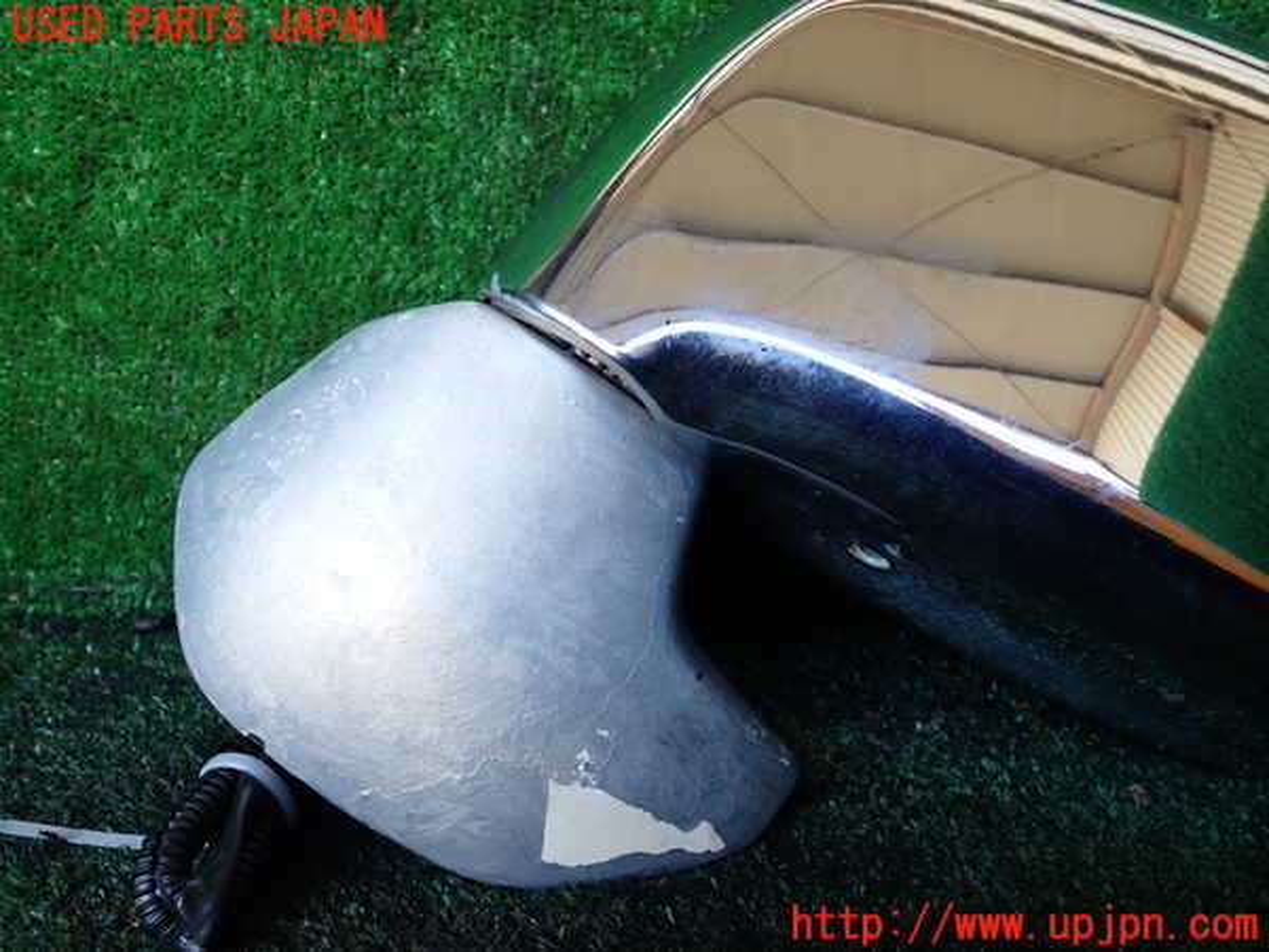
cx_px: 634
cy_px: 476
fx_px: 1100
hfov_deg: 60.0
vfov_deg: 46.8
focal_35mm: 30
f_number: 2.3
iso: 160
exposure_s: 1/60
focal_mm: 5.4
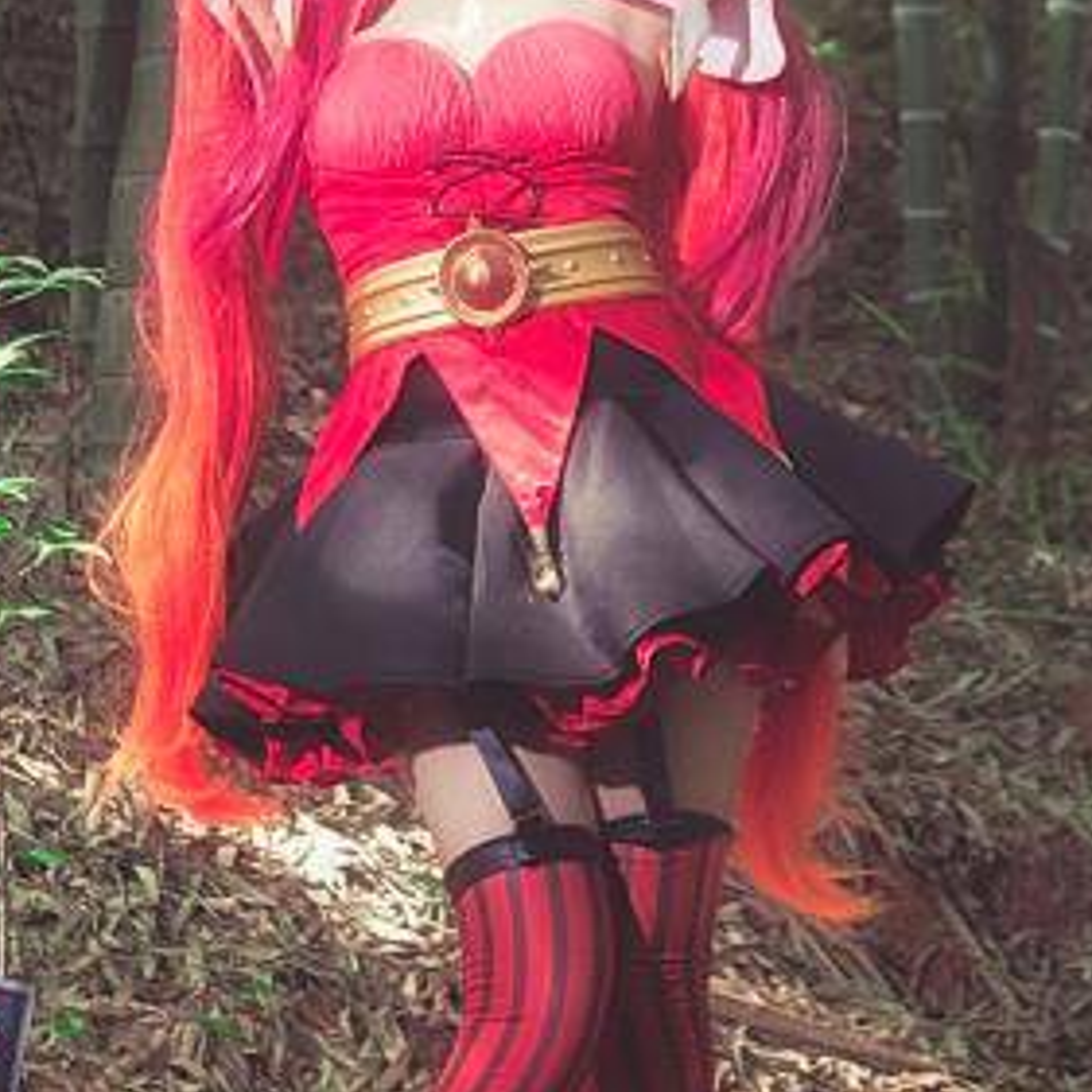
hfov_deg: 8.3
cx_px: 501
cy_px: -424
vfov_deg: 8.2
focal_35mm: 210
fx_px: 7495
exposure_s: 1/125
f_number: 4
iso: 640
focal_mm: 58
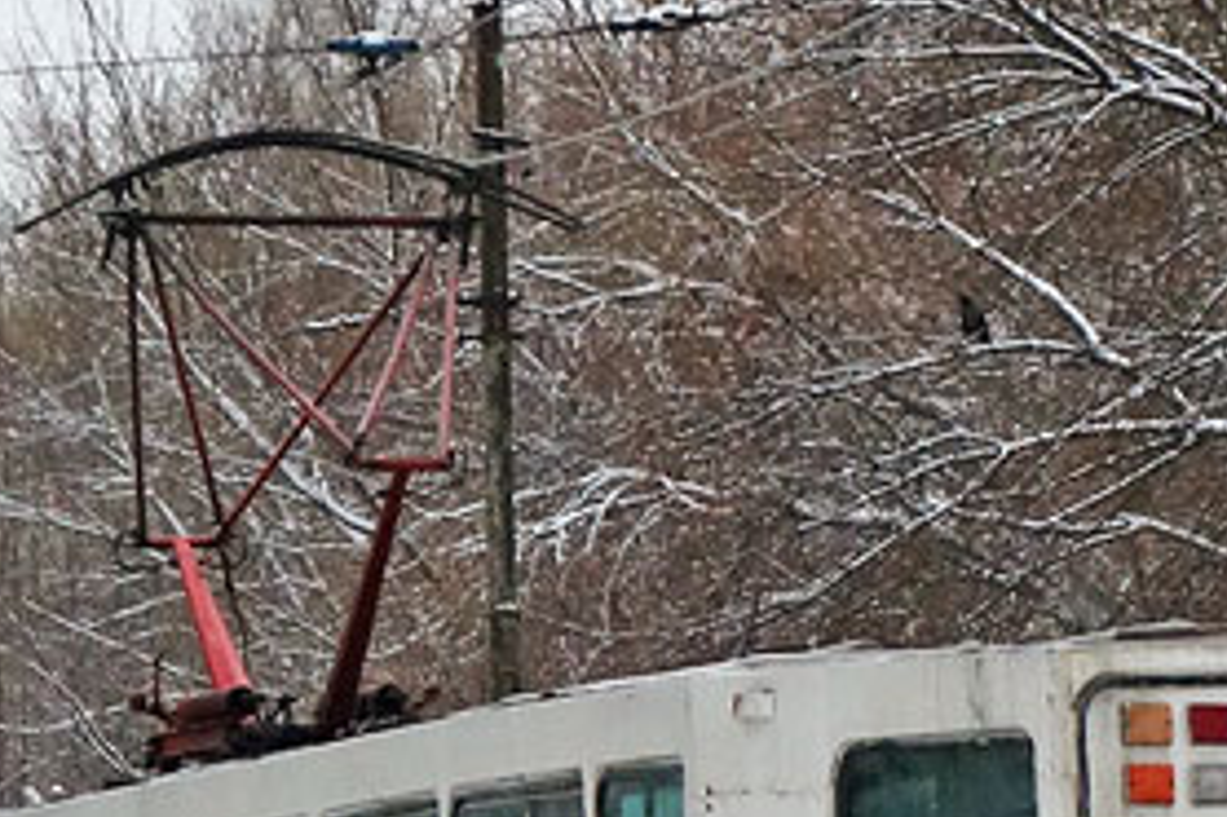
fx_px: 10150
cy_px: 738
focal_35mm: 298
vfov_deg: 4.6
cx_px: 777
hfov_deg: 6.9
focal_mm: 25.63
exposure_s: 1/500
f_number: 4
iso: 640
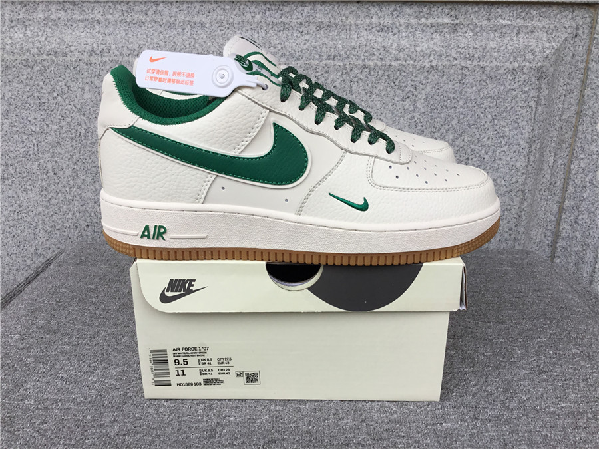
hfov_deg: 58.4
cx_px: 300
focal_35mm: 31
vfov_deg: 45.4
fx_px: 536
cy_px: 224
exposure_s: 1/269
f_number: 2.4
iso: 25
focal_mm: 3.3
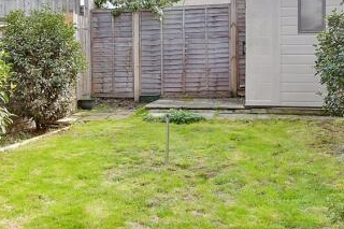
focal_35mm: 48
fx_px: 458
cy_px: 78
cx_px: 108
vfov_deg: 27.9
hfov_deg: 40.5
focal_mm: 10
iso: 160
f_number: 8
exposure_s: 1/80
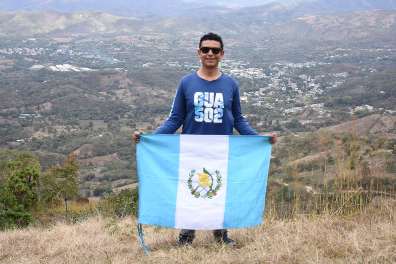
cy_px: 132
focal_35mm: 52
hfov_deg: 37.8
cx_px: 198
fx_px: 578
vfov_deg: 25.8
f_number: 5
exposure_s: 1/1000
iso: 400
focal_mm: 35
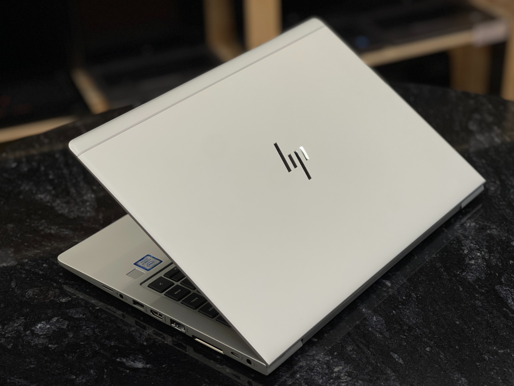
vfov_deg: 22.9
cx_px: 257
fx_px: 950
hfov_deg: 30.3
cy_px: 193
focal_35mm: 64
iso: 50
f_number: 2.2
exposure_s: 1/121
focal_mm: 7.5
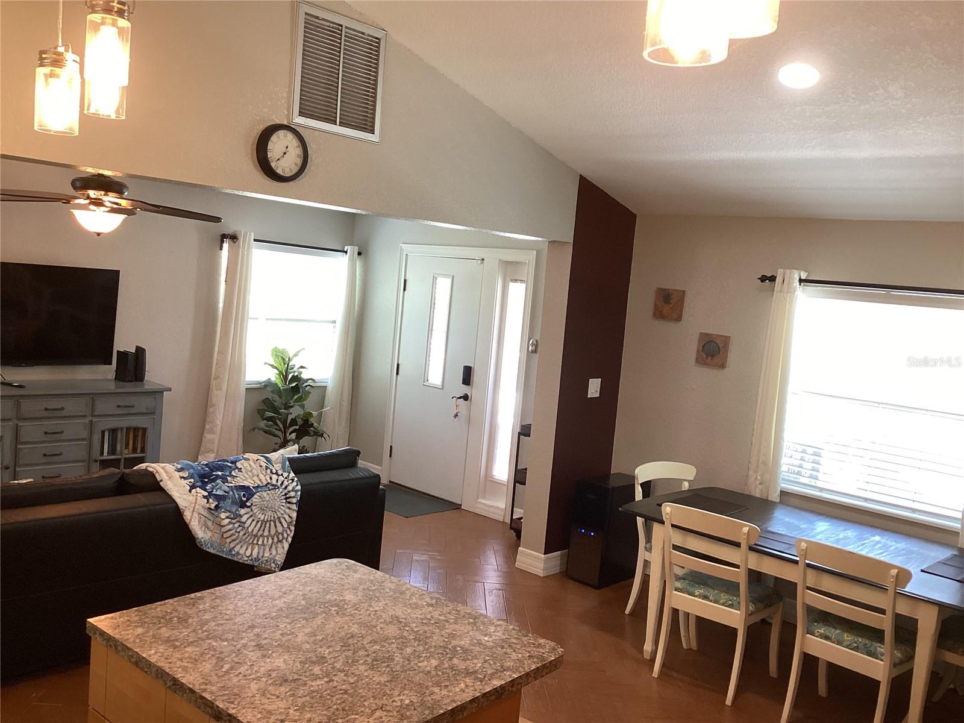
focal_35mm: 31
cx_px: 482
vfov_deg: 45.4
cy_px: 362
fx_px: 863
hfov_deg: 58.4
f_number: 2.4
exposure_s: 1/50
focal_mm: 3.3
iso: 125
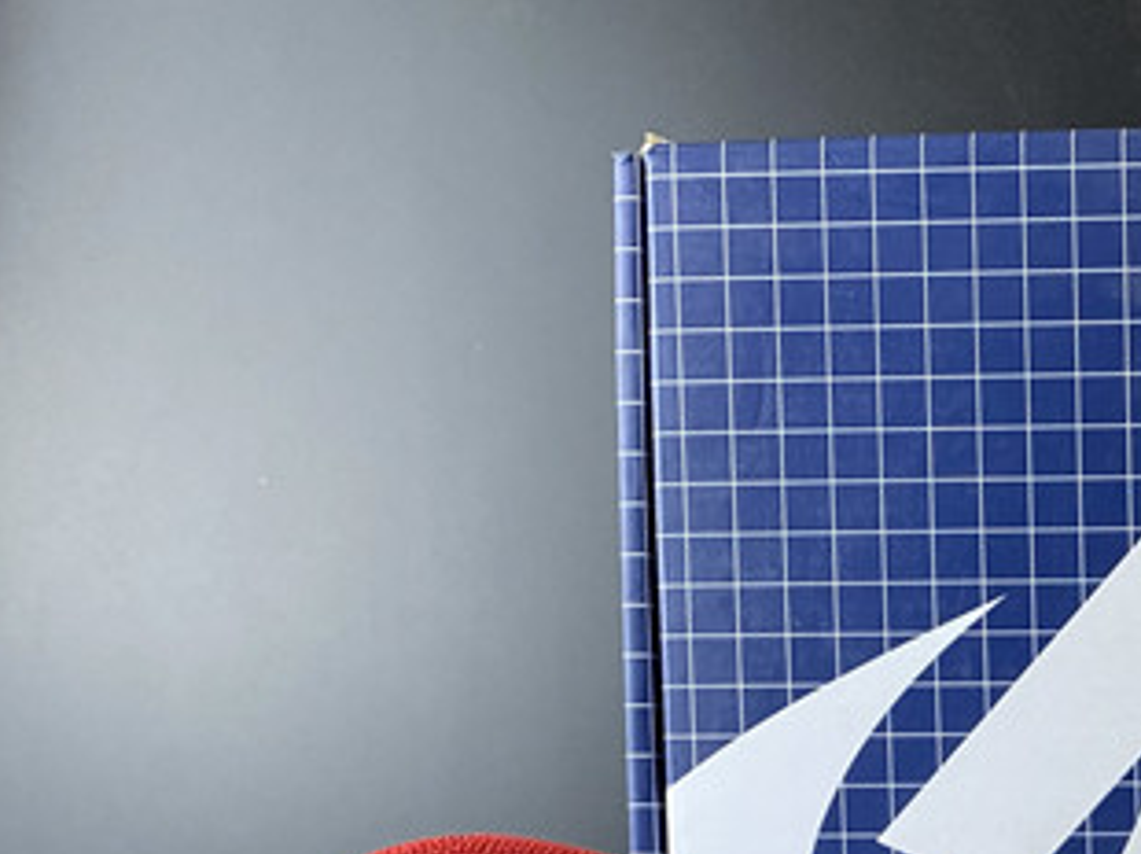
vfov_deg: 16.2
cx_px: 1450
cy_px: 1229
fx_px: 2767
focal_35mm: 84
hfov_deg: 21.3
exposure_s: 1/100
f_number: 1.8
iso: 100
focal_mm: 4.25
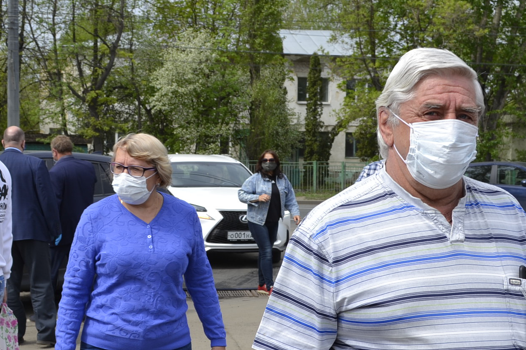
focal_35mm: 66
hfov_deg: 30.5
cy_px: 226
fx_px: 964
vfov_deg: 20.6
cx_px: 250
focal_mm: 24
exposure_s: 1/250
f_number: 8
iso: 100
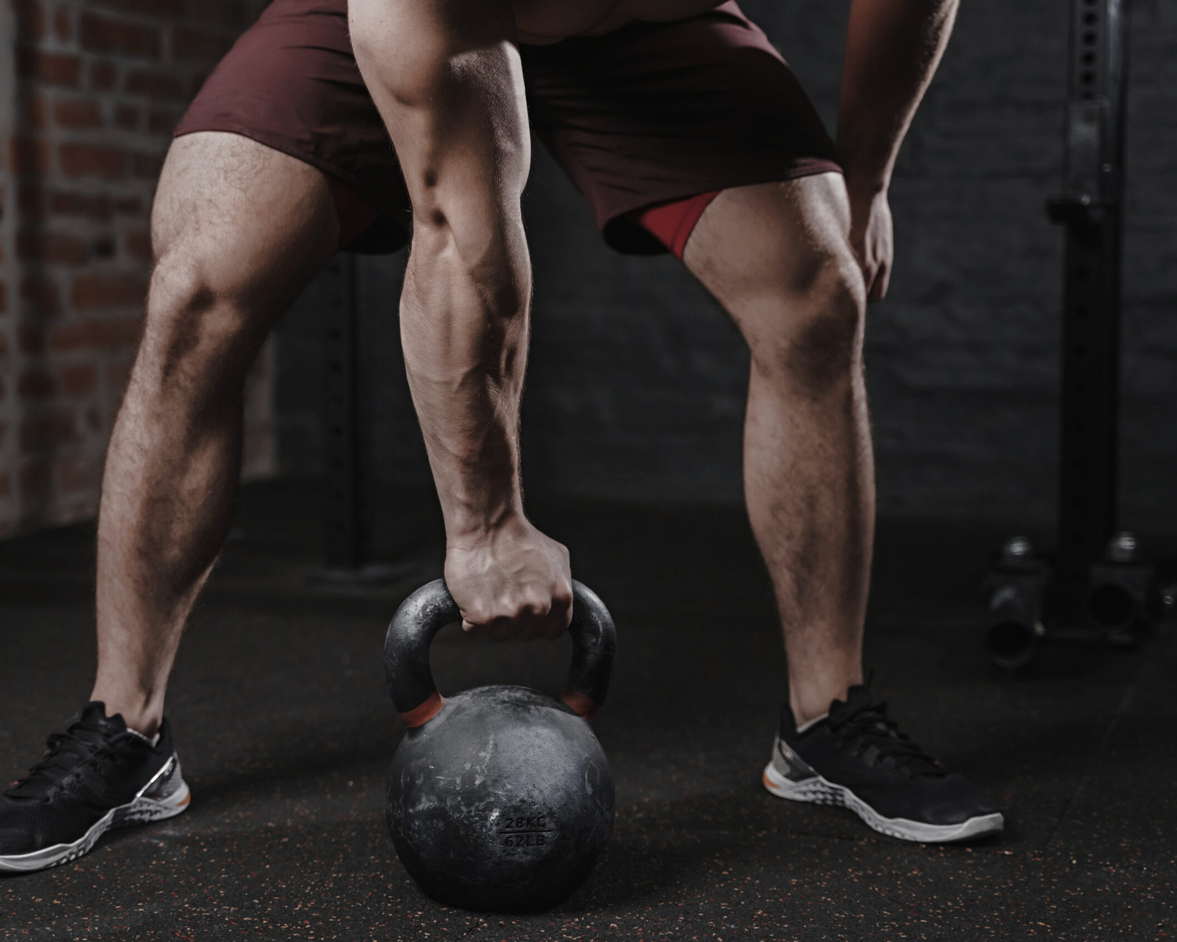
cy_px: 470
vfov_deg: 25.0
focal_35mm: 61
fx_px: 2125
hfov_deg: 30.9
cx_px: 502
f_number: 2.8
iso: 500
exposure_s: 1/160
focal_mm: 54
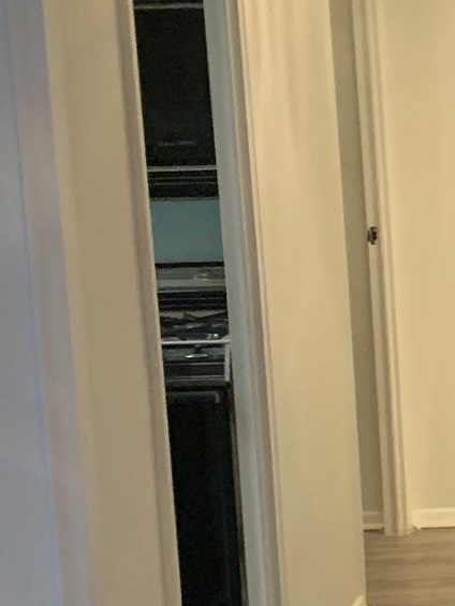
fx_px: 1857
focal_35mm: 106
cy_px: 334
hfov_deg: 12.8
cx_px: 790
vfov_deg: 18.5
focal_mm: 4.25
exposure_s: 1/40
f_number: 1.8
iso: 320
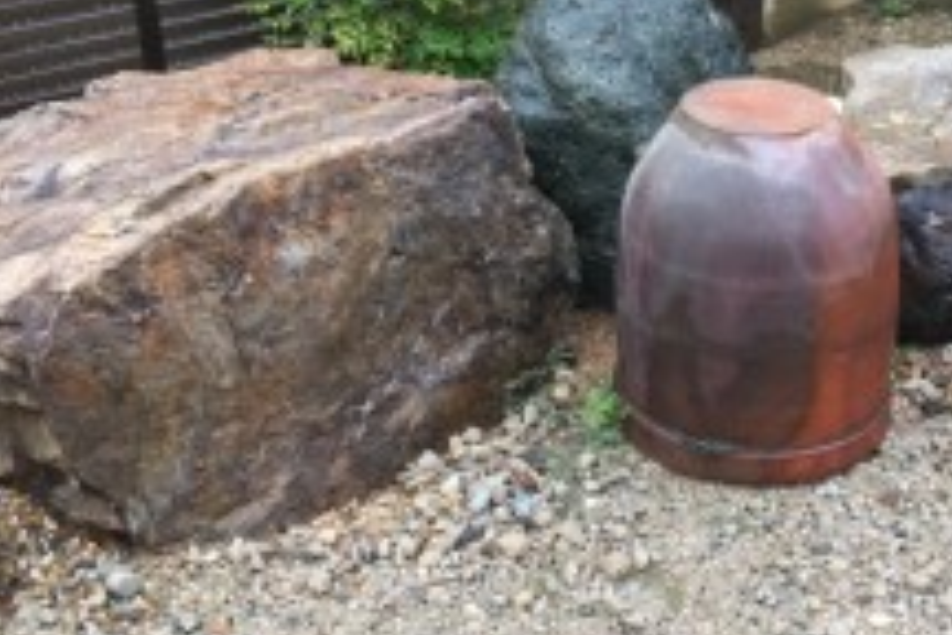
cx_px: 648
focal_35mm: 60
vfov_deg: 22.6
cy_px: 320
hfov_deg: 33.1
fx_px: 1587
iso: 25
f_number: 2.2
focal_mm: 4.15
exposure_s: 1/203
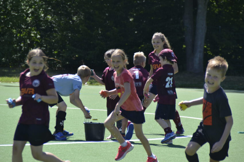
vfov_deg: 4.6
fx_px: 2032
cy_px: 81
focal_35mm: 300
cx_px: 122
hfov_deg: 6.9
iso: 400
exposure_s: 1/800
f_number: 6.3
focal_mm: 200
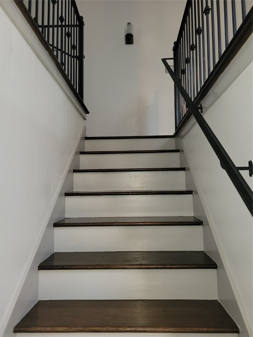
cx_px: 126
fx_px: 253
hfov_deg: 53.1
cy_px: 168
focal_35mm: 26
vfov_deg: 67.3
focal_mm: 5.4
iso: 100
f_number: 1.8
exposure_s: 1/24
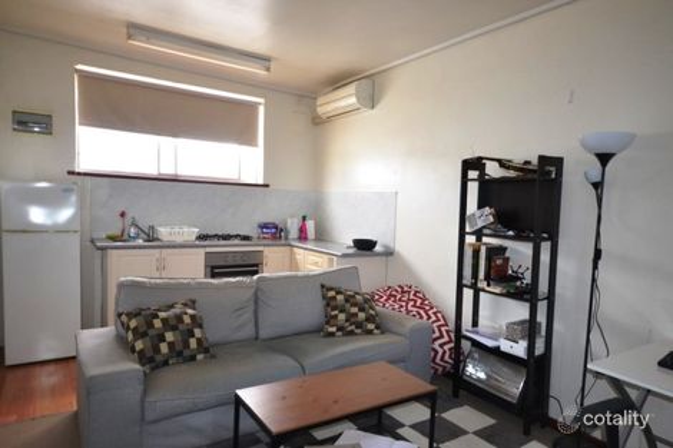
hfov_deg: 81.2
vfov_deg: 59.5
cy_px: 224
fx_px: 392
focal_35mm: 21
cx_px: 336
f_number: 4.8
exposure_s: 1/60
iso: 560
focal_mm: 14
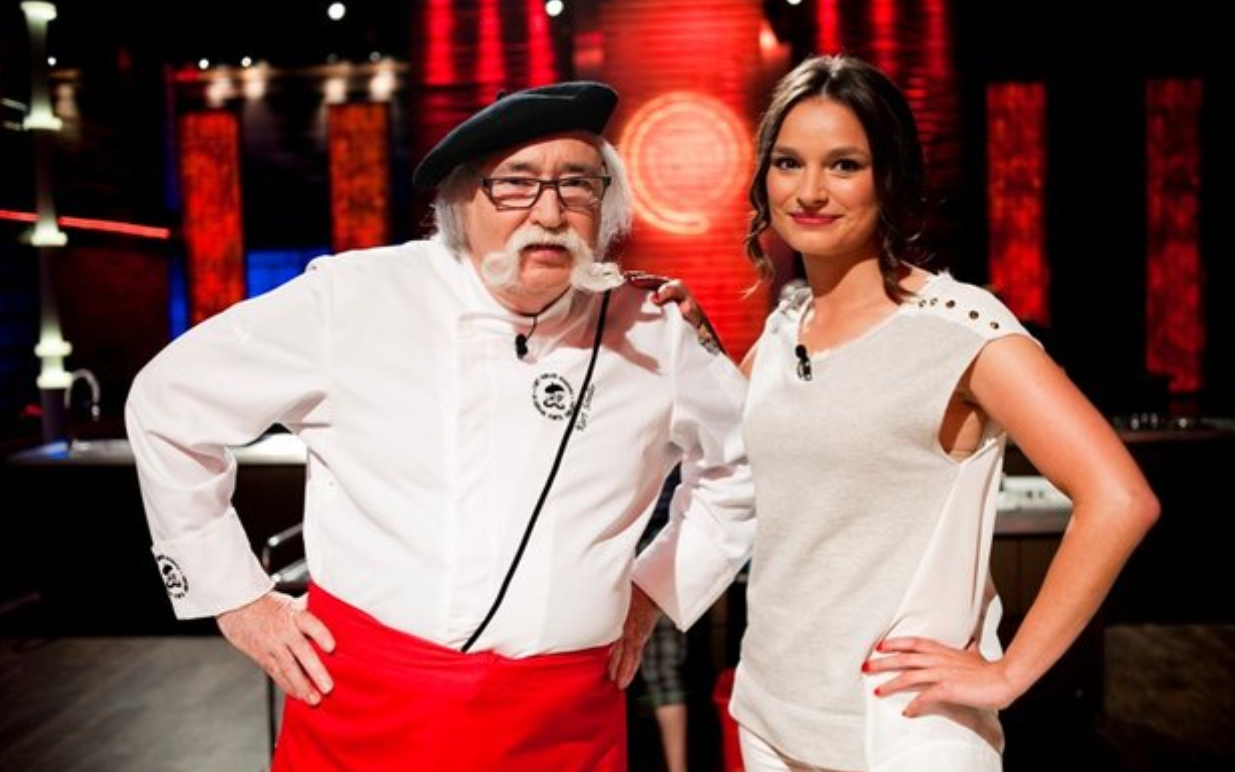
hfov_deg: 52.7
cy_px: 388
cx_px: 624
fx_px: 1245
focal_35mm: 37
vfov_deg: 34.4
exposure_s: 1/100
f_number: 4
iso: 800
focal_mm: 35
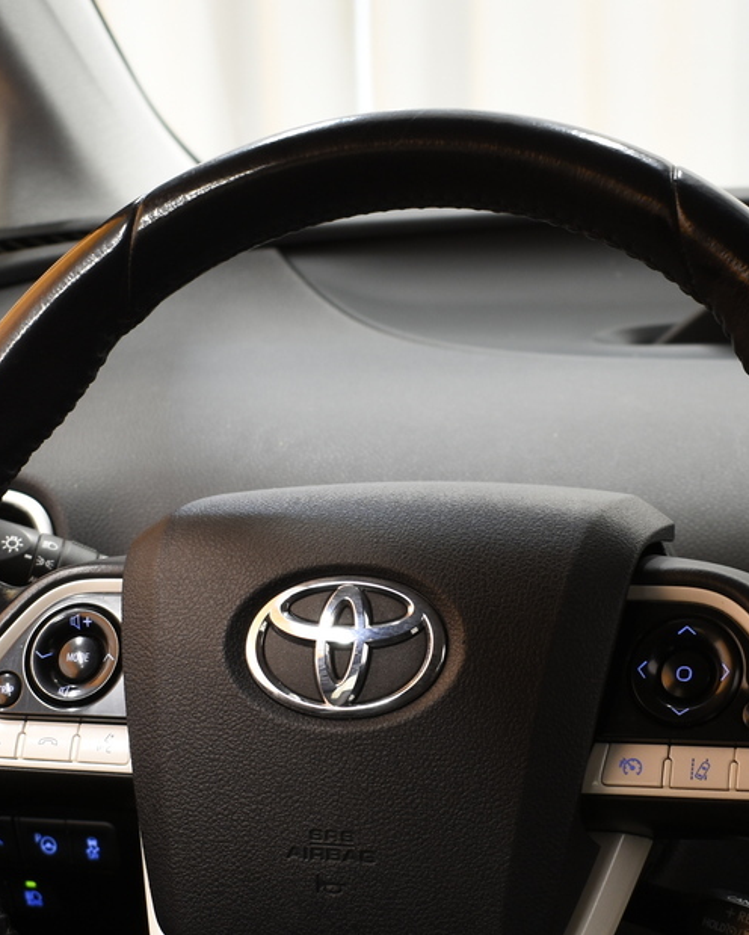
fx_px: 2242
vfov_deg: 23.4
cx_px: 335
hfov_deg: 19.0
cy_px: 646
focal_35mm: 81
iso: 200
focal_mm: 22
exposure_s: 1/10
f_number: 3.8
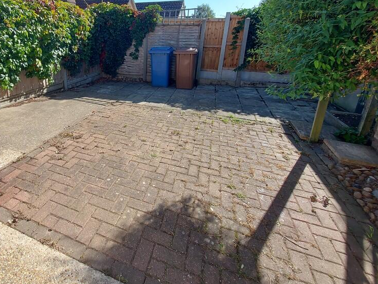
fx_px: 197
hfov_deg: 85.3
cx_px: 132
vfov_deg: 69.7
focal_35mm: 18
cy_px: 97
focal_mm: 1.74
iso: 50
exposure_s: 1/787
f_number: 2.2
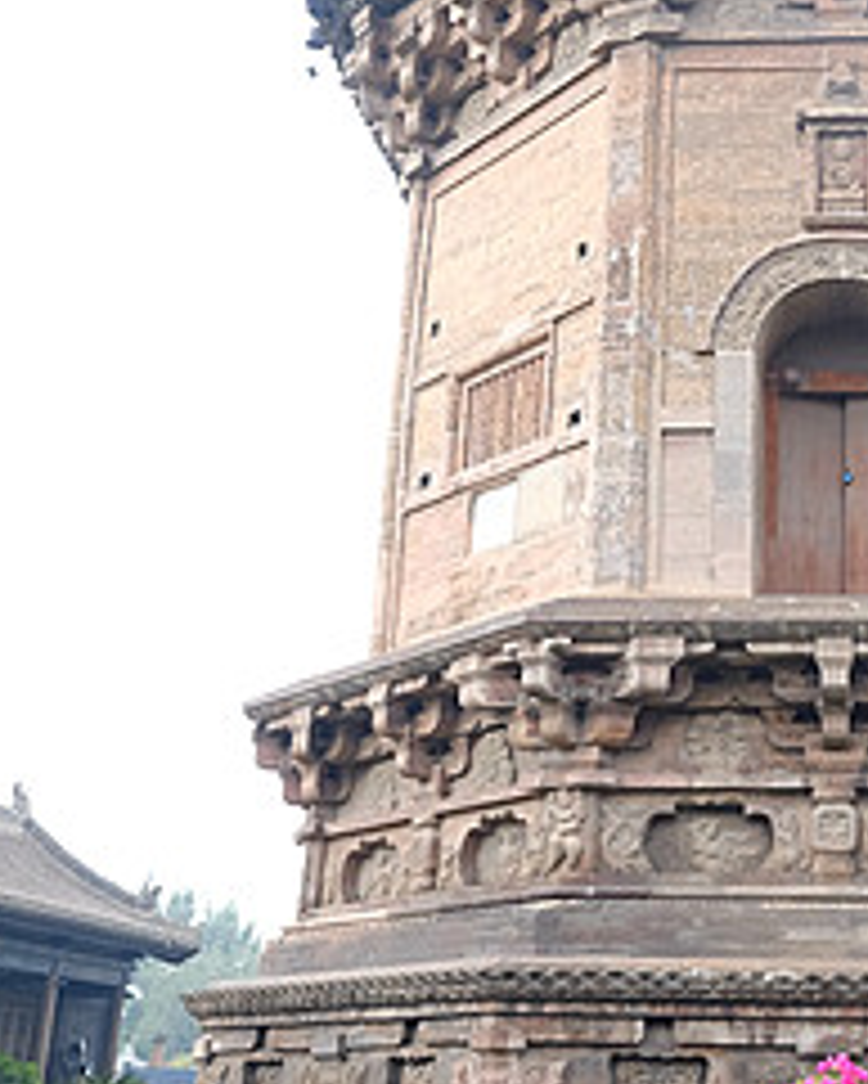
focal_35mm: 56
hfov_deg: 25.9
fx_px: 1797
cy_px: 414
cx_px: 843
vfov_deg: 33.4
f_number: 3.2
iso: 400
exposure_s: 1/400
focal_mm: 12.3
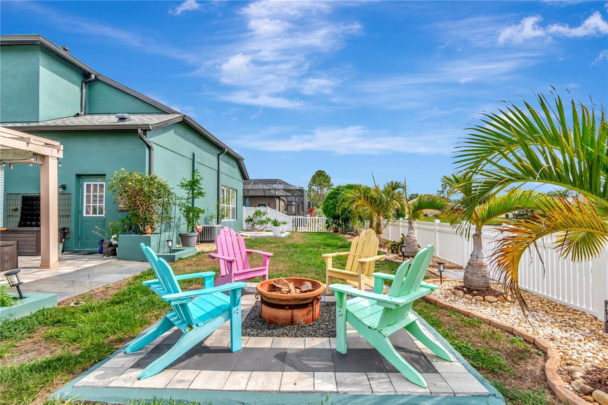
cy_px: 202
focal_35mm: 15
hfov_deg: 100.4
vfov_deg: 77.3
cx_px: 304
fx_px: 253
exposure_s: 1/1600
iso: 500
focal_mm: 10
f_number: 7.1
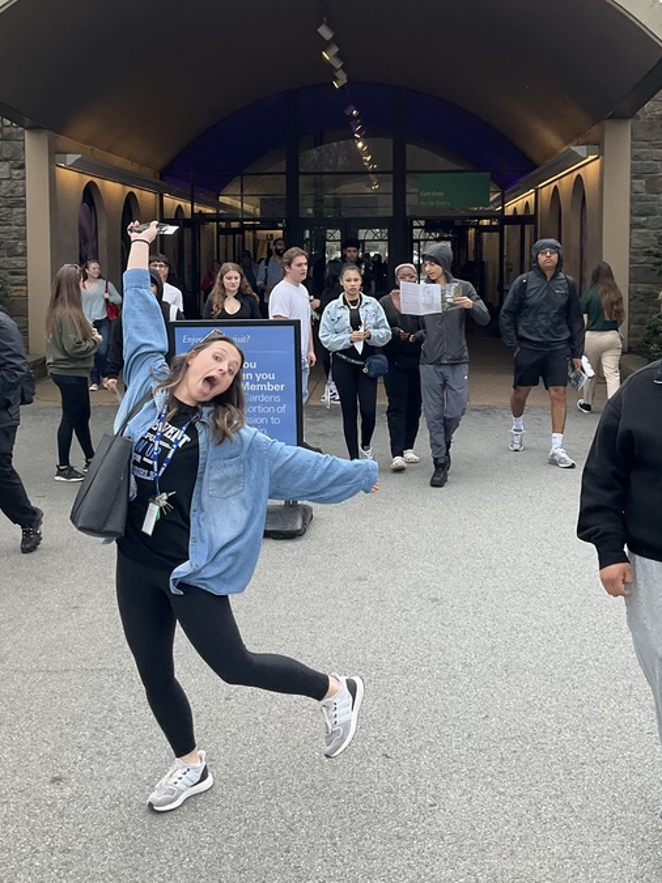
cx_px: 311
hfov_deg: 32.9
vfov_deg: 42.6
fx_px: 1122
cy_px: 327
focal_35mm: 44
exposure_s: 1/241
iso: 20
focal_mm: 3
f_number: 1.8
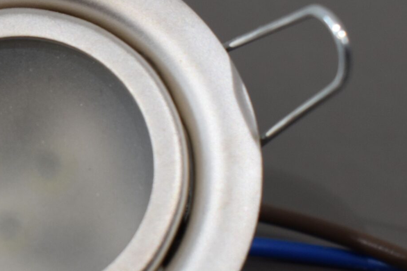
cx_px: 38
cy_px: 143
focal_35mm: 168
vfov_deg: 8.2
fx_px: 1900
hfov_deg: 12.1
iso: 400
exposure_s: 1/60
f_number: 8
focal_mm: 40
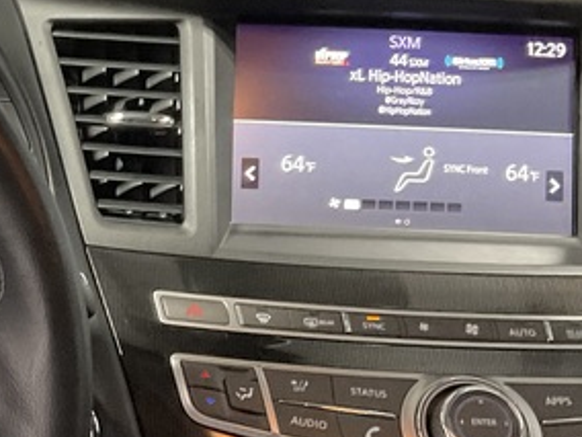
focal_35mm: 98
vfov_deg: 15.0
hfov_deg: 18.4
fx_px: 1648
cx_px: -211
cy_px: 320
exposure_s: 1/50
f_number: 1.8
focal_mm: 3
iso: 160
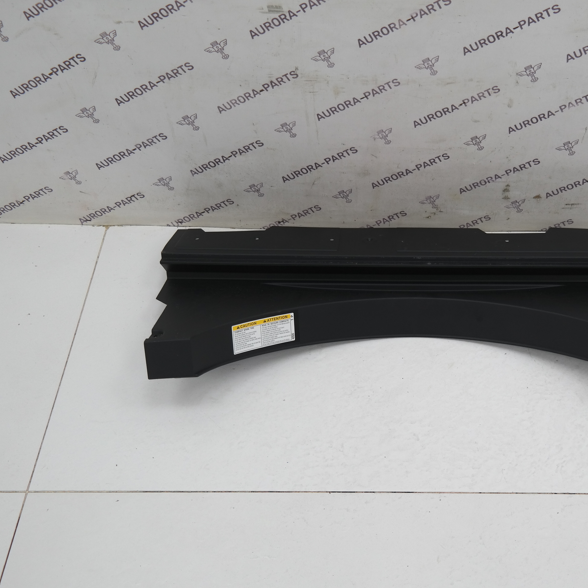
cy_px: 293
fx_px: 730
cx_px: 408
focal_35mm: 38
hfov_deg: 43.0
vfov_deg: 43.9
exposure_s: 1/80
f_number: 3.5
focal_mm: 19
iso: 100
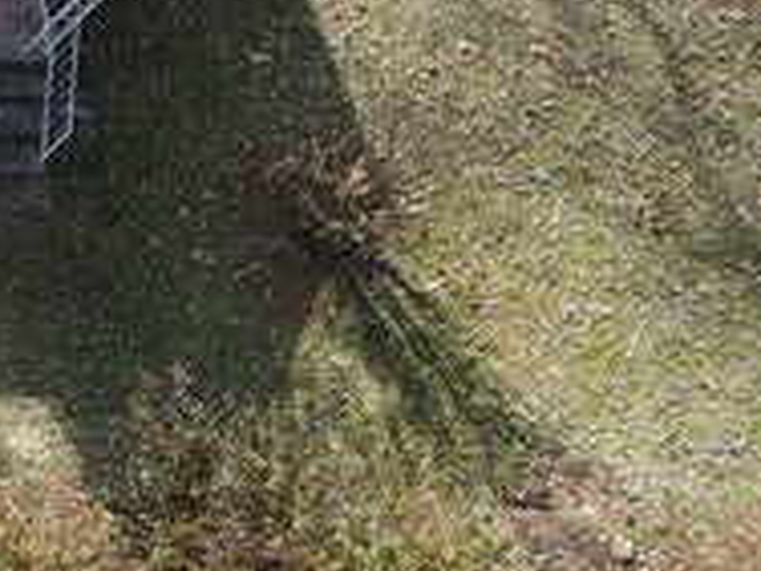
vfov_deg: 13.3
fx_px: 2396
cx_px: -949
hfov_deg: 13.9
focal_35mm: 109
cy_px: -65
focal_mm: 4.5
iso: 100
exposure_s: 1/160
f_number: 2.8
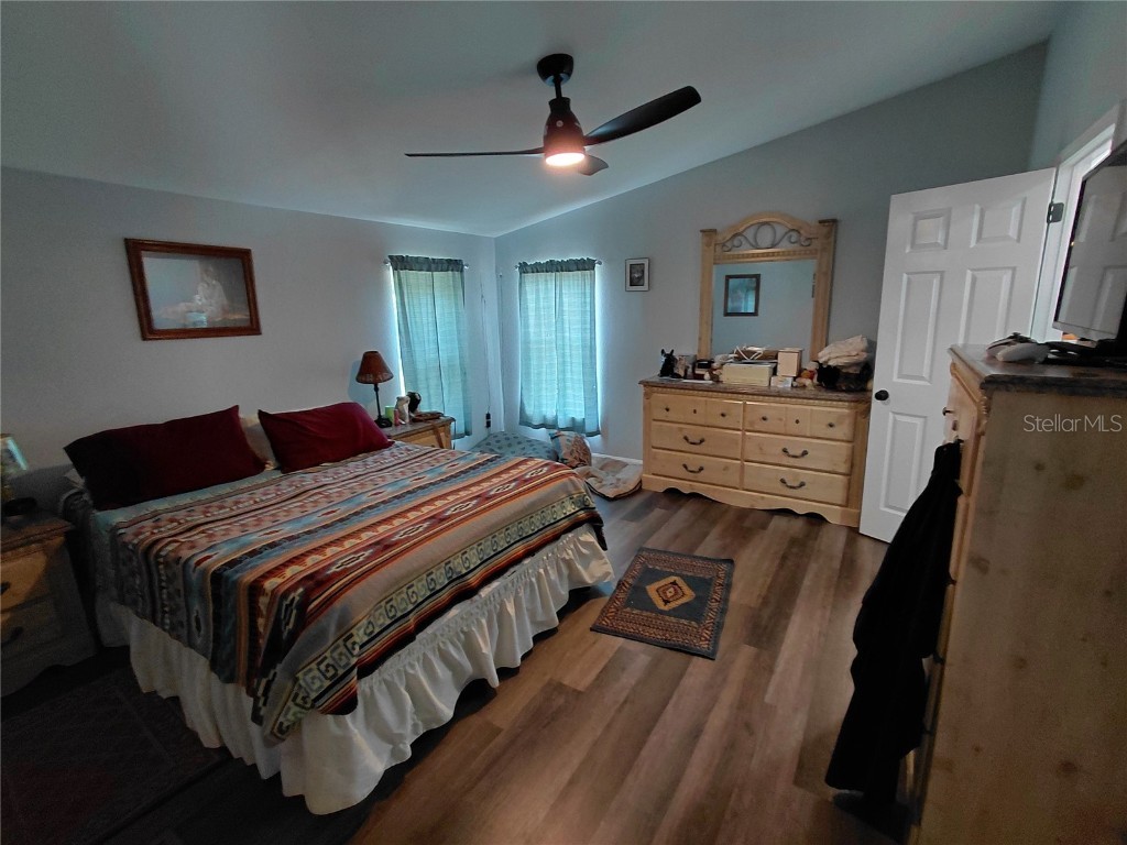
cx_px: 564
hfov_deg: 94.5
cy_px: 422
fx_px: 521
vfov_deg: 78.1
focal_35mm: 16
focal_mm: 1.64
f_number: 2.2
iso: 200
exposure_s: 1/40
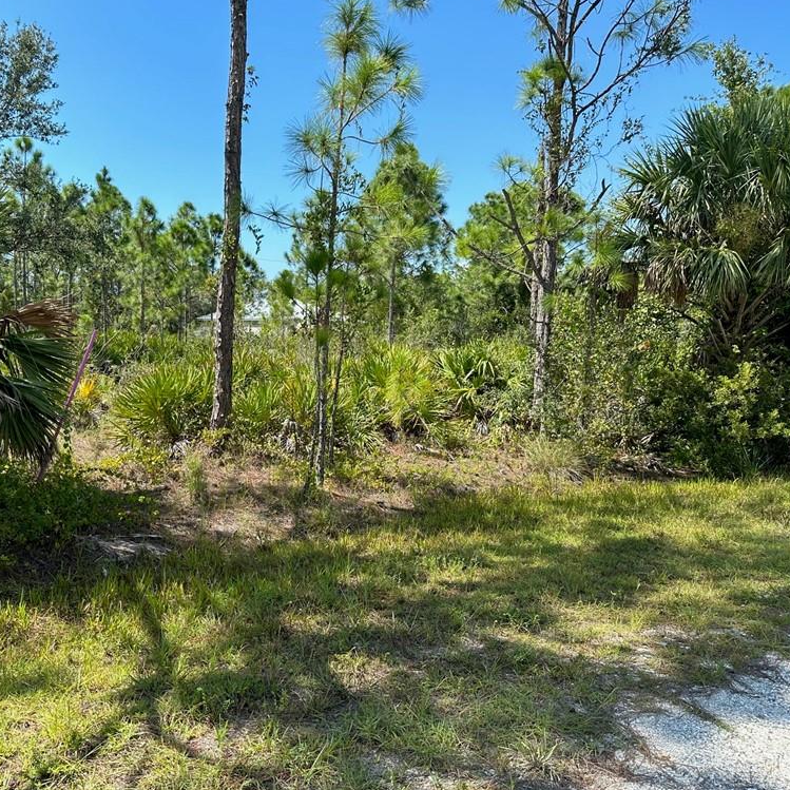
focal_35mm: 29
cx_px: 278
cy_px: 388
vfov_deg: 55.6
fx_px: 749
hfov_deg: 54.7
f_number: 1.78
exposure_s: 1/2299
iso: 80
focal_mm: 6.86
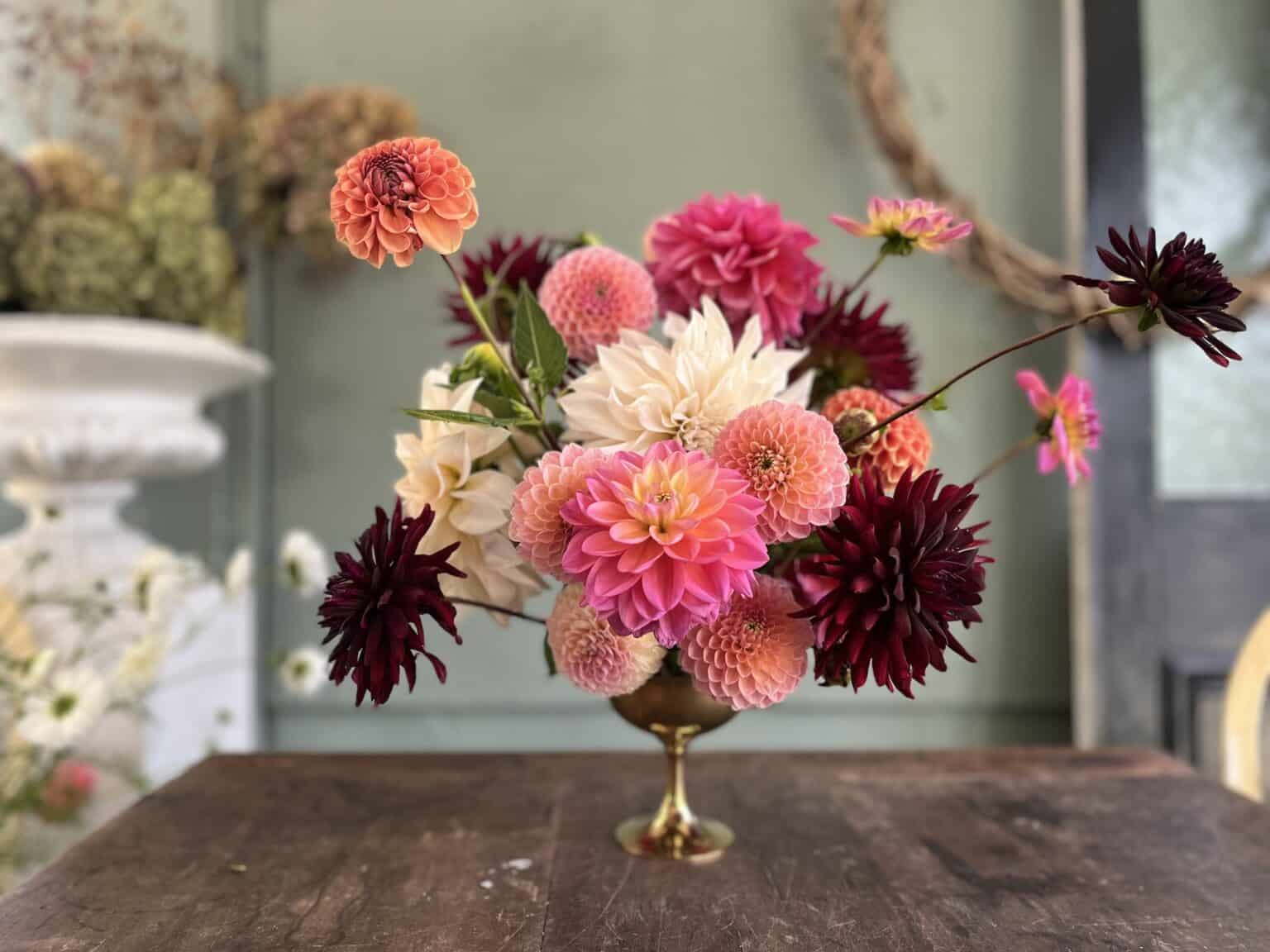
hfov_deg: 67.3
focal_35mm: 26
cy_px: 476
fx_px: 954
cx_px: 635
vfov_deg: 53.1
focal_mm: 5.1
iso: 125
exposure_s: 1/121
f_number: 1.6
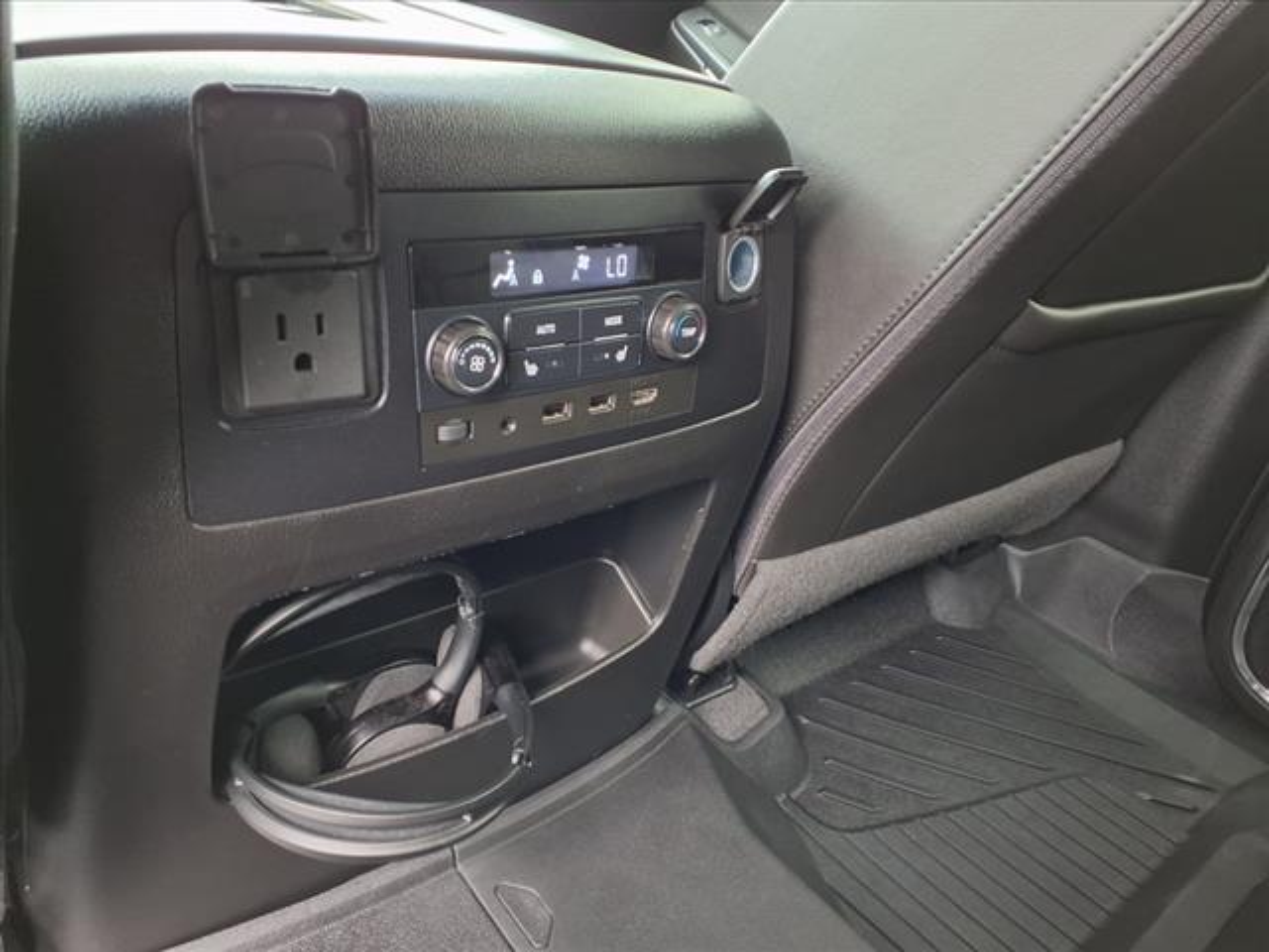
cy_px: 476
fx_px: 990
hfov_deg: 65.3
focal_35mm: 27
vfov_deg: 51.4
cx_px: 634
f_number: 1.9
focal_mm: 3.58
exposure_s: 1/24
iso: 250
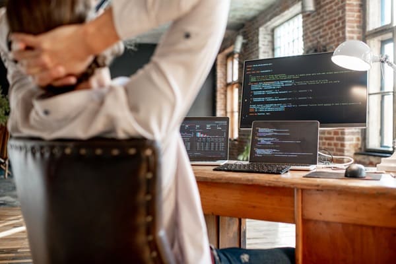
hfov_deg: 54.4
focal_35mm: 35
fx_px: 385
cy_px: 132
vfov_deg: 37.9
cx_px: 198
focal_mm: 35
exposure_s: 1/160
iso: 250
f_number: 2.2
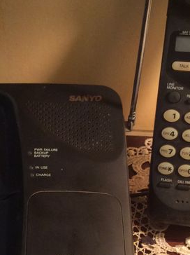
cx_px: 70
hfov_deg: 16.7
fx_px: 646
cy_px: 189
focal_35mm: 88
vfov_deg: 22.1
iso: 100
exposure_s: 1/25
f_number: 2.4
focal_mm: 3.3
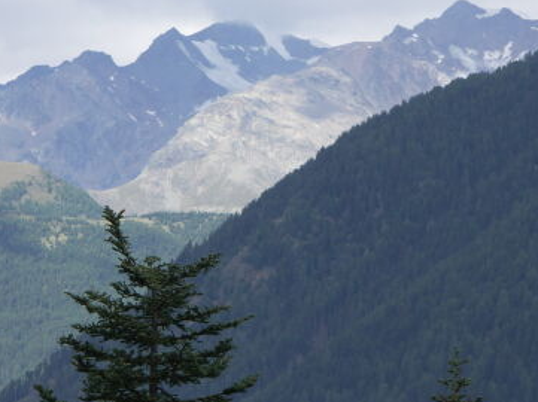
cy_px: 127
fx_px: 4410
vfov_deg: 5.2
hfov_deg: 7.0
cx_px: 256
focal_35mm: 284
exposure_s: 1/250
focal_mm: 50.8
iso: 50
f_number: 4.5
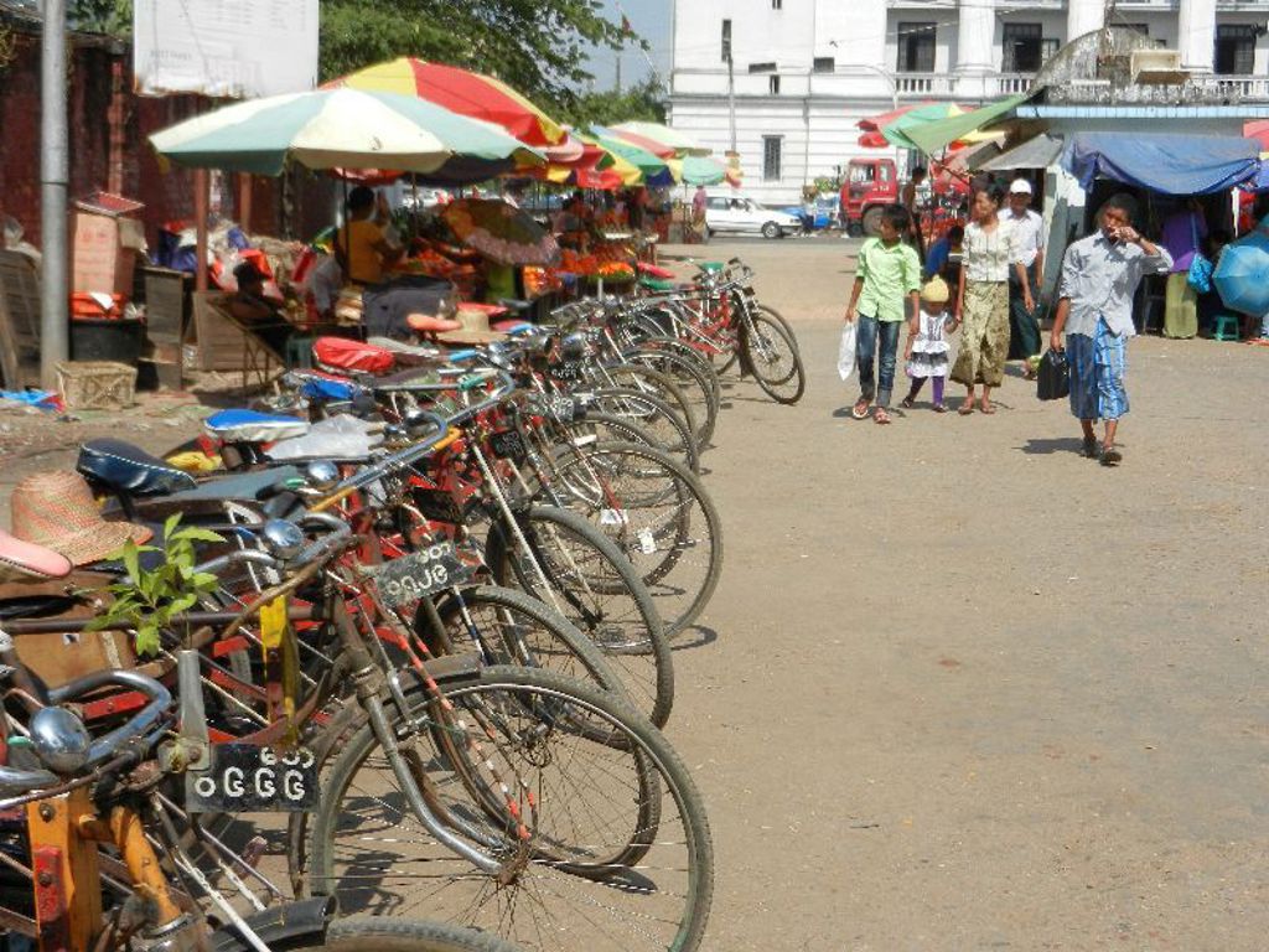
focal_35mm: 53
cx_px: 634
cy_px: 476
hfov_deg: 36.2
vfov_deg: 27.5
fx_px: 1943
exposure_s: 1/1250
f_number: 4.4
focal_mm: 9.4
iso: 160
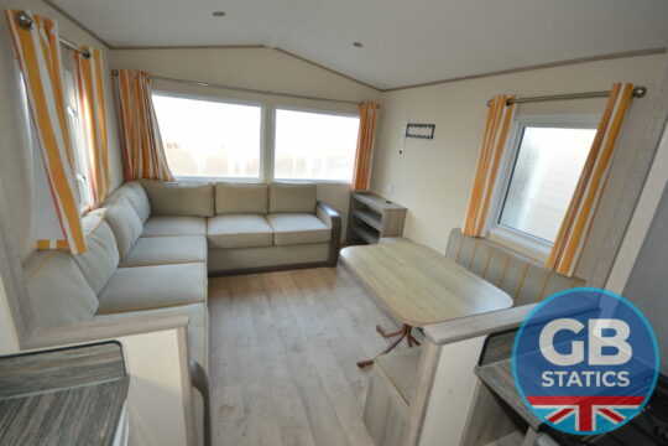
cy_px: 223
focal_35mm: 15
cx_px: 334
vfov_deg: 77.3
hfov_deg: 100.4
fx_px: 278
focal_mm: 10
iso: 400
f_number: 4.5
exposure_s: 1/80
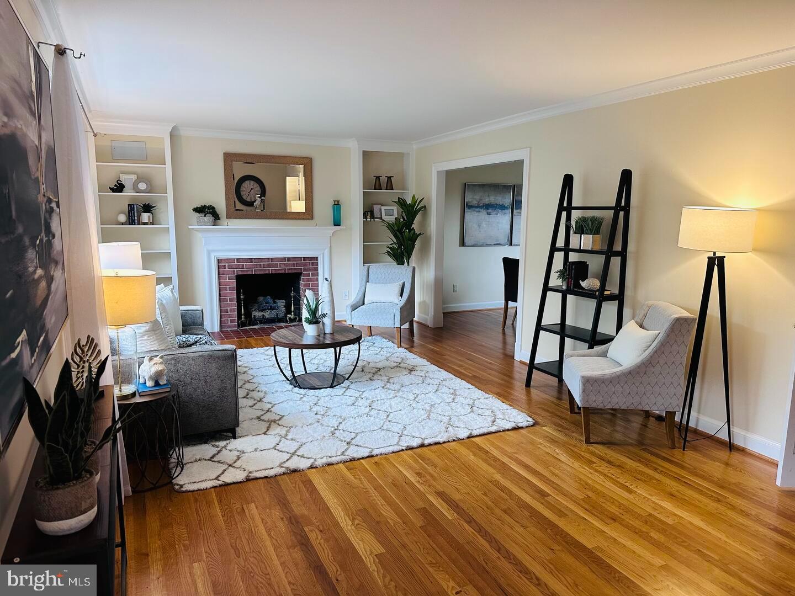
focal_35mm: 24
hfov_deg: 71.6
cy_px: 298
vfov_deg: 56.8
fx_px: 551
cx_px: 398
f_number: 1.78
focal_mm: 6.86
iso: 200
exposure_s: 1/120
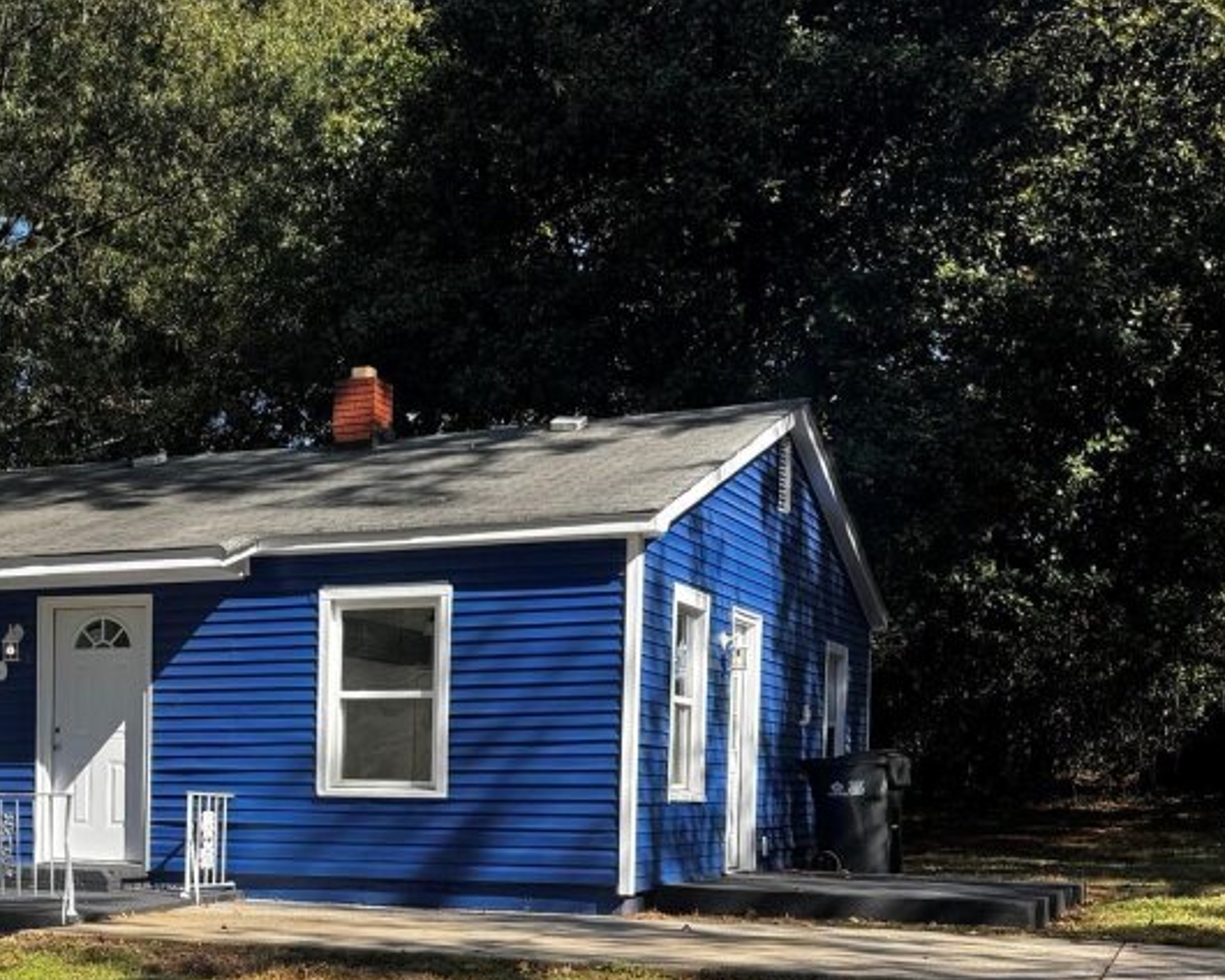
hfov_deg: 33.8
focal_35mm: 53
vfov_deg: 27.7
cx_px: 164
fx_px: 1922
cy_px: 851
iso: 80
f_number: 1.78
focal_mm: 6.76
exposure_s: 1/1285
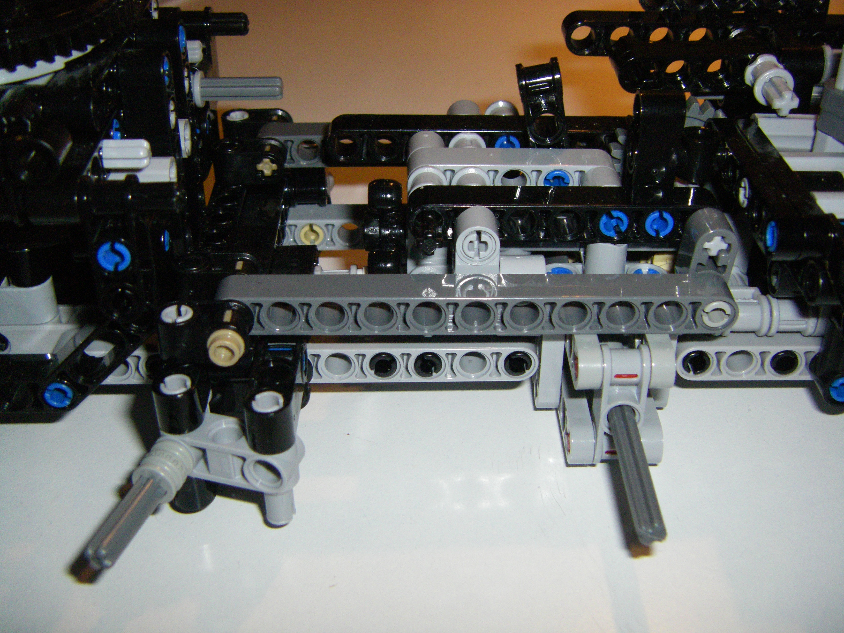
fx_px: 1122
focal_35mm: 46
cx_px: 422
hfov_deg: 41.2
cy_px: 316
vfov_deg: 31.5
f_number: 7.2
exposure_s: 1/50
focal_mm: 7.6
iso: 400
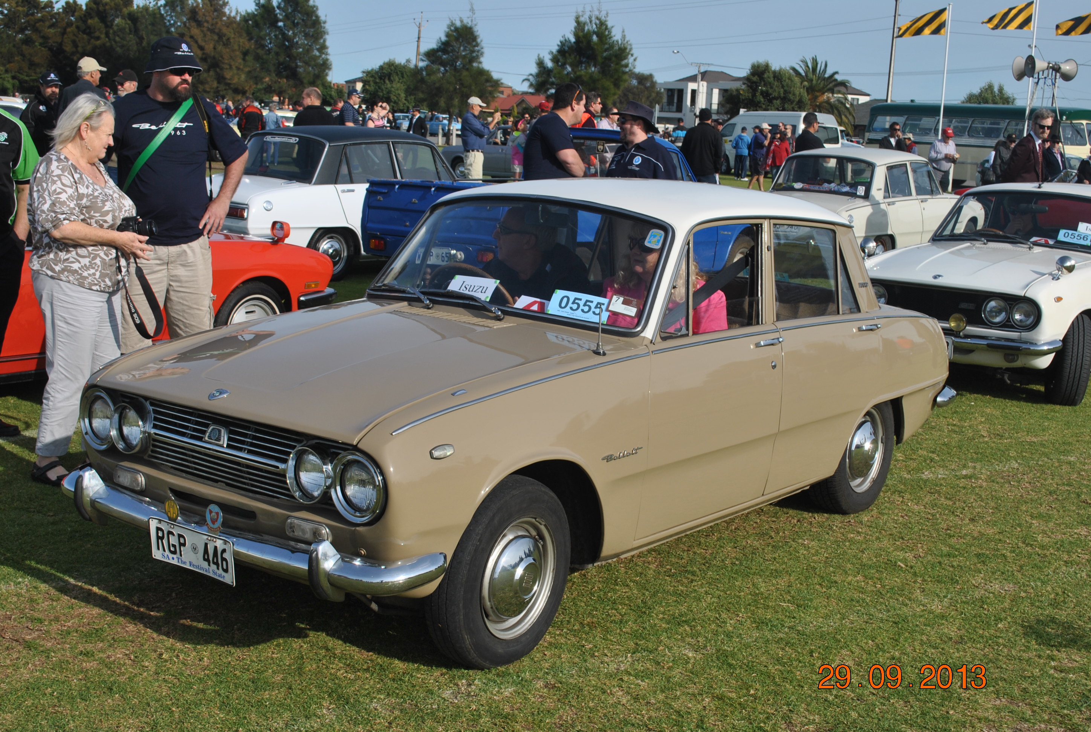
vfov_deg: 28.2
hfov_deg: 41.0
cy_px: 366
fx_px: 1458
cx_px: 546
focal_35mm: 48
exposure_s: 1/250
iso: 100
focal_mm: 32
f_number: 8
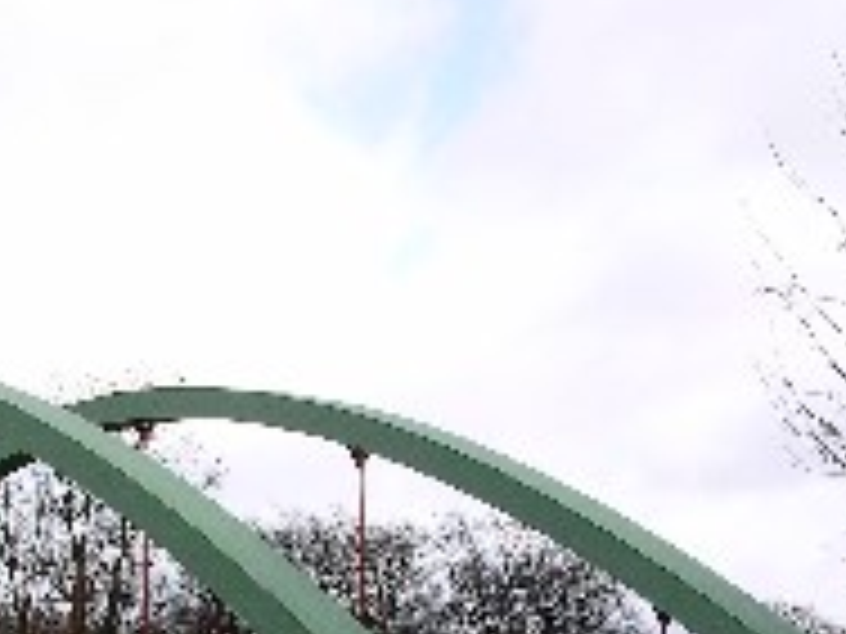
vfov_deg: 13.1
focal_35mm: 109
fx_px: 2664
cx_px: 218
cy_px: 845
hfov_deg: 17.9
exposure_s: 1/91.6
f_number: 7.1
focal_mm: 8.9
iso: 50
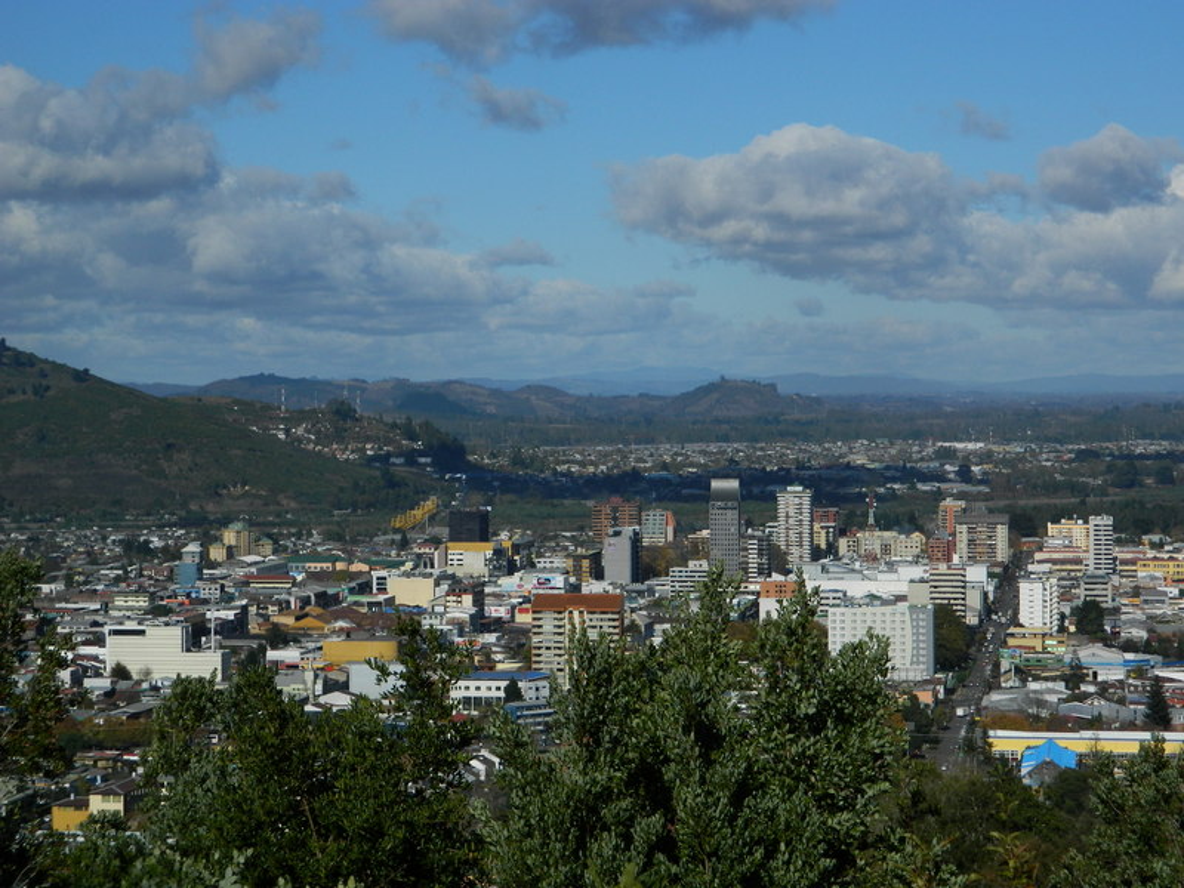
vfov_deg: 17.6
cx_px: 592
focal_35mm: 84
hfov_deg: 23.3
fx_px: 2873
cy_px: 444
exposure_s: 1/200
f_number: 11.9
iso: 80
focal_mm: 15.1
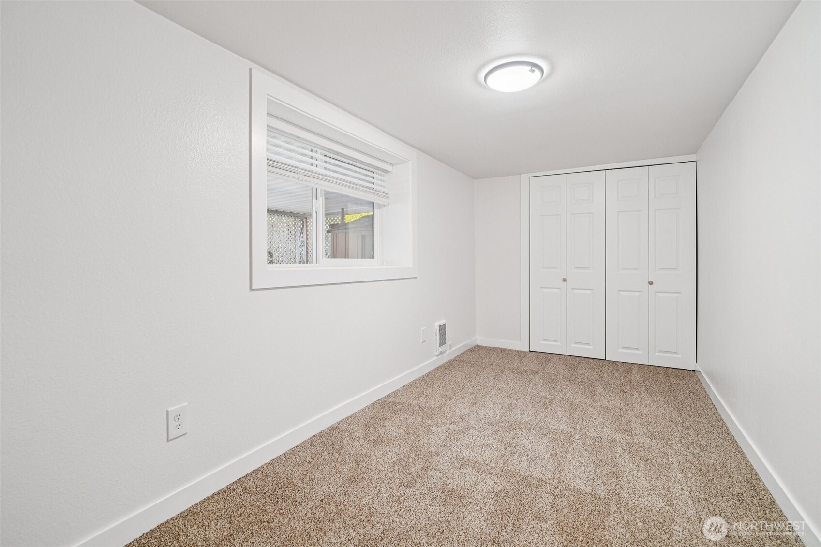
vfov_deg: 73.7
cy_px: 274
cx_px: 410
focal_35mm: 16
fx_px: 365
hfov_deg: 96.7
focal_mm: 16
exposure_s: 1/20
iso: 1600
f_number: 8
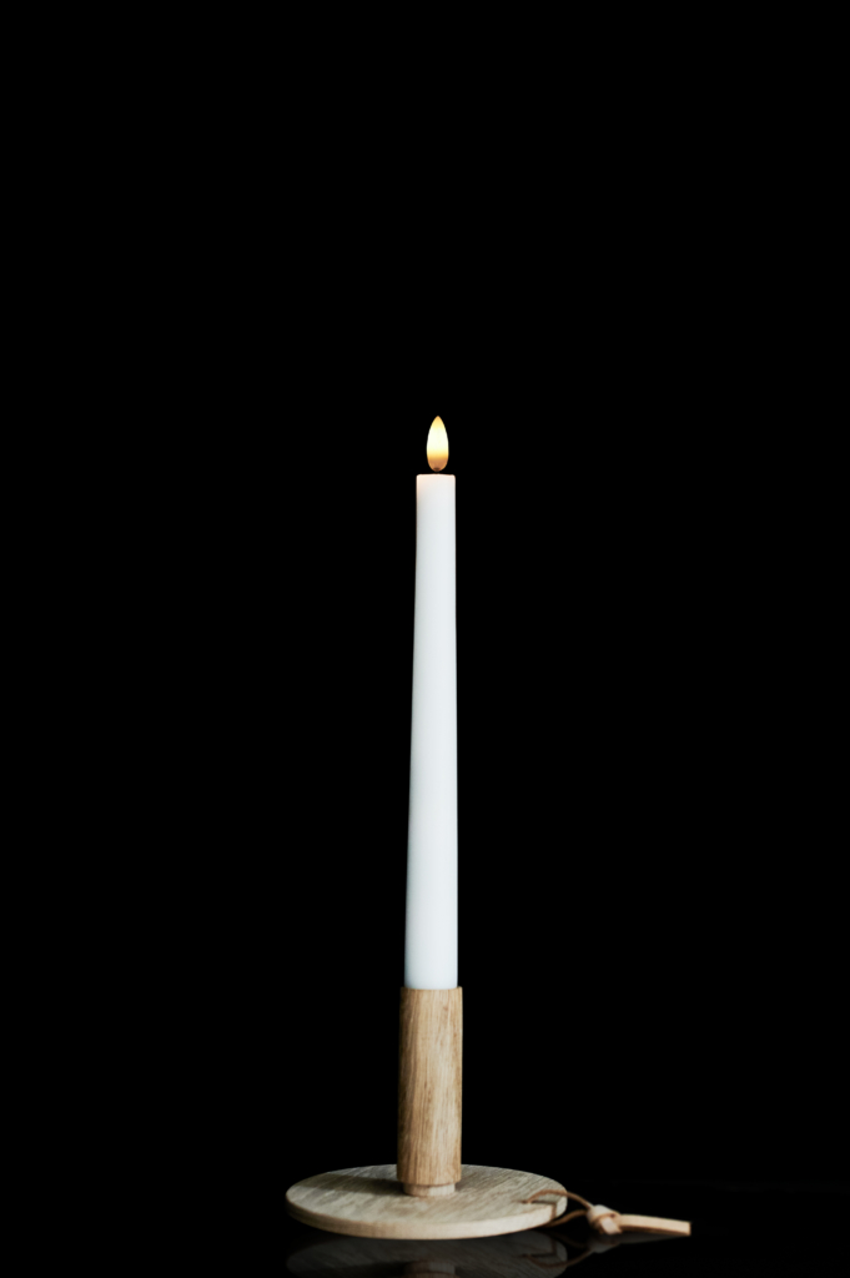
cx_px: 425
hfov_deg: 26.9
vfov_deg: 39.6
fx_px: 1774
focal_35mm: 50
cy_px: 639
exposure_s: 1/30
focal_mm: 50
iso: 400
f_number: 2.5
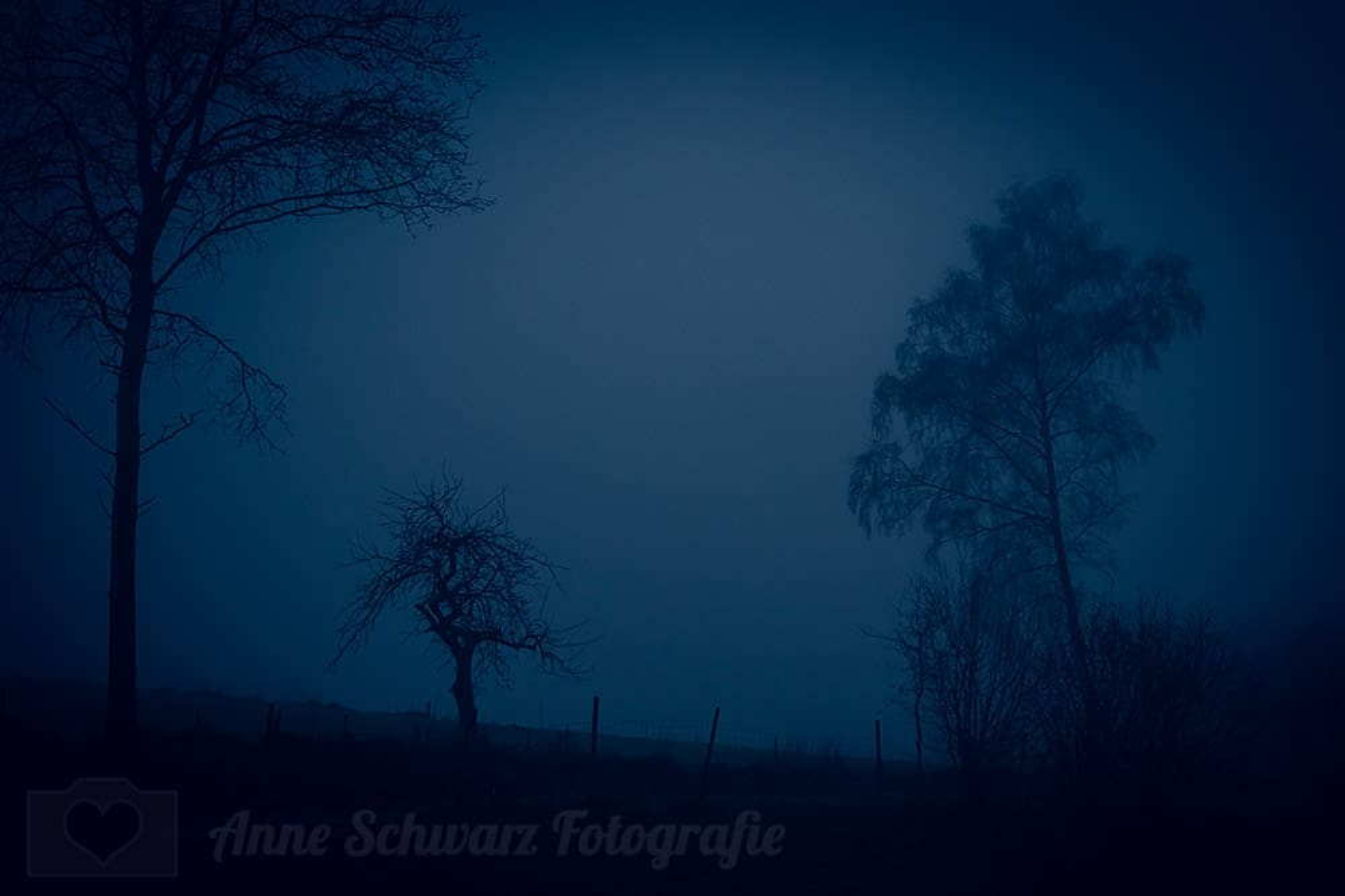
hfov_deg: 54.4
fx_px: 1308
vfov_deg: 37.9
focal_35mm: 35
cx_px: 672
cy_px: 448
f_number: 2.8
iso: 800
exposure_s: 1/100
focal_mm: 35
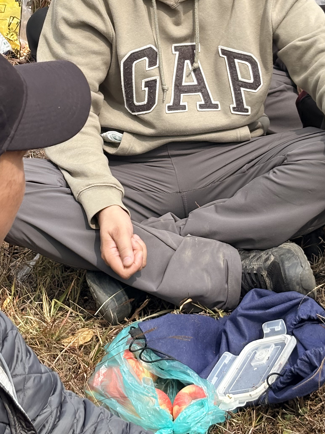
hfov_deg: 14.5
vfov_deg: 18.9
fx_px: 1277
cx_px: 140
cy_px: 26
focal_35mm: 102
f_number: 1.6
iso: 32
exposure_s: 1/1082
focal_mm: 5.96
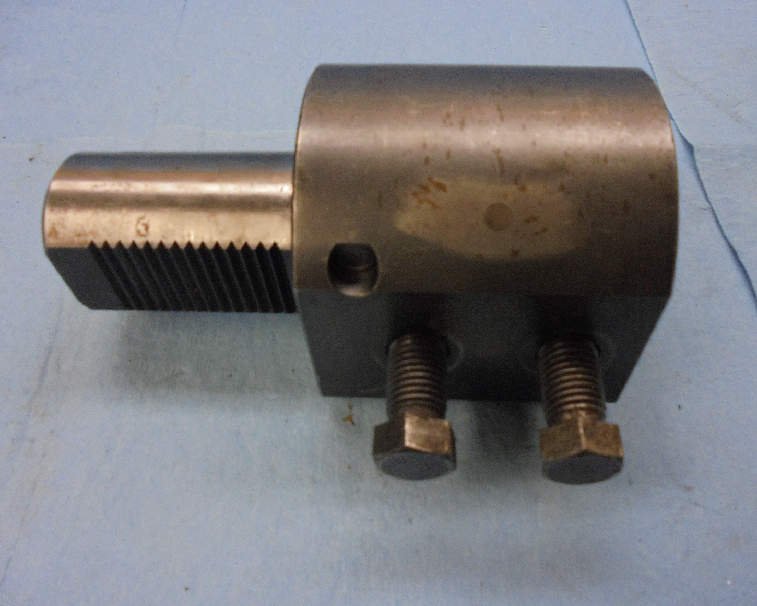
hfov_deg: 62.1
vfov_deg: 51.5
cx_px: 410
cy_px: 305
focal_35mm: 28
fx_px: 627
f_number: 3.5
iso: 400
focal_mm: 4.6
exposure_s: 1/30
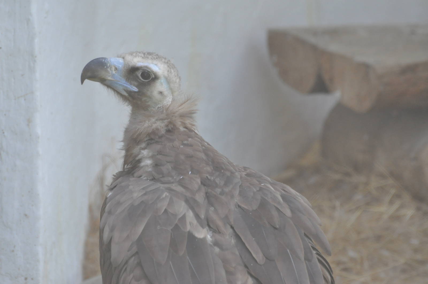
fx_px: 4810
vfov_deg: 3.4
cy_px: 142
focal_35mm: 405
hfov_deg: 5.1
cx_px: 214
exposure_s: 1/500
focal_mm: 270
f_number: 5.6
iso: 1000
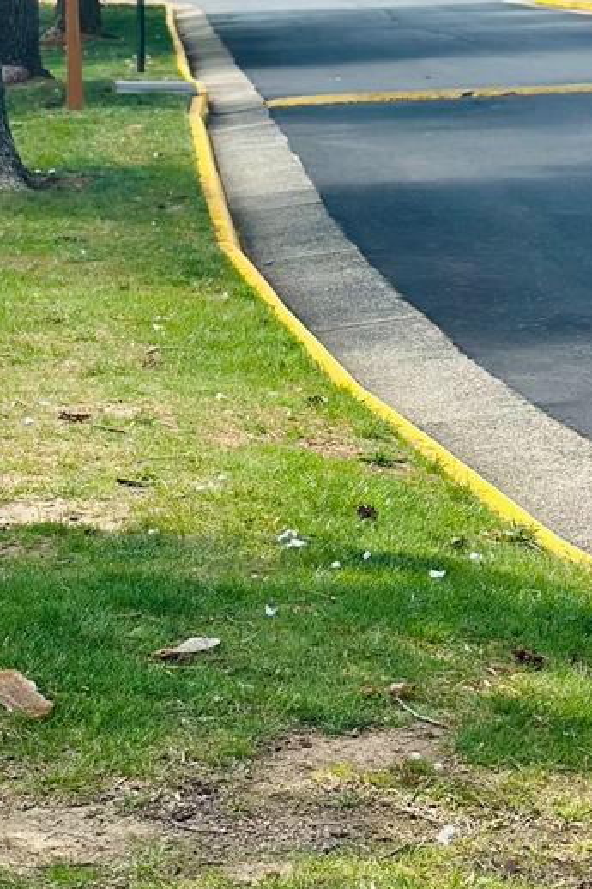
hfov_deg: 9.3
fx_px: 3653
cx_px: 178
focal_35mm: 148
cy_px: -14
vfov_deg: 13.7
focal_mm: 6.86
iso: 80
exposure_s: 1/2114
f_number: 1.78
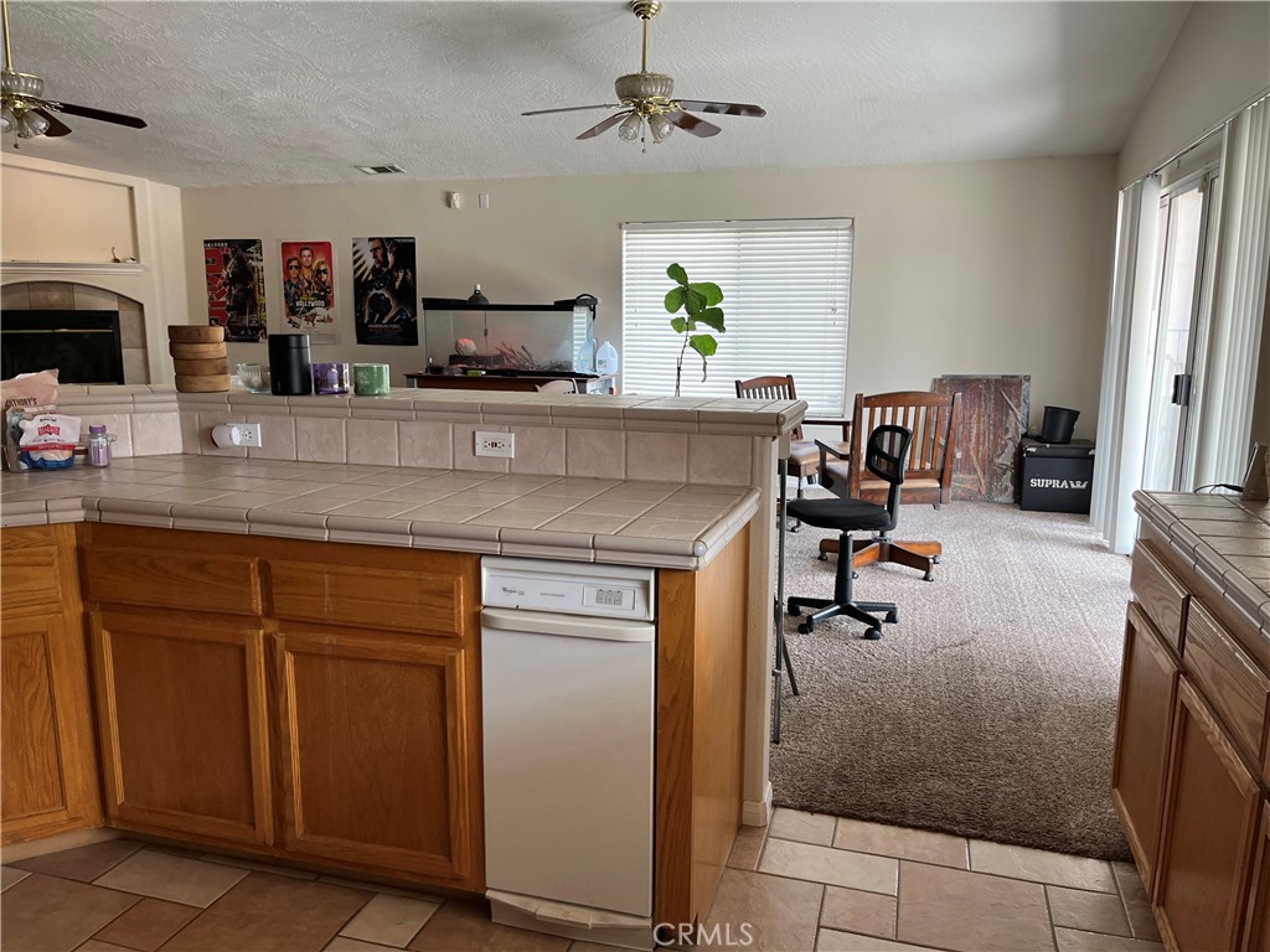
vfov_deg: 53.1
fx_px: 954
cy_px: 476
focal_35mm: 26
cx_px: 635
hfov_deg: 67.3
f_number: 1.6
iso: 80
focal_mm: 5.1
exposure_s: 1/121
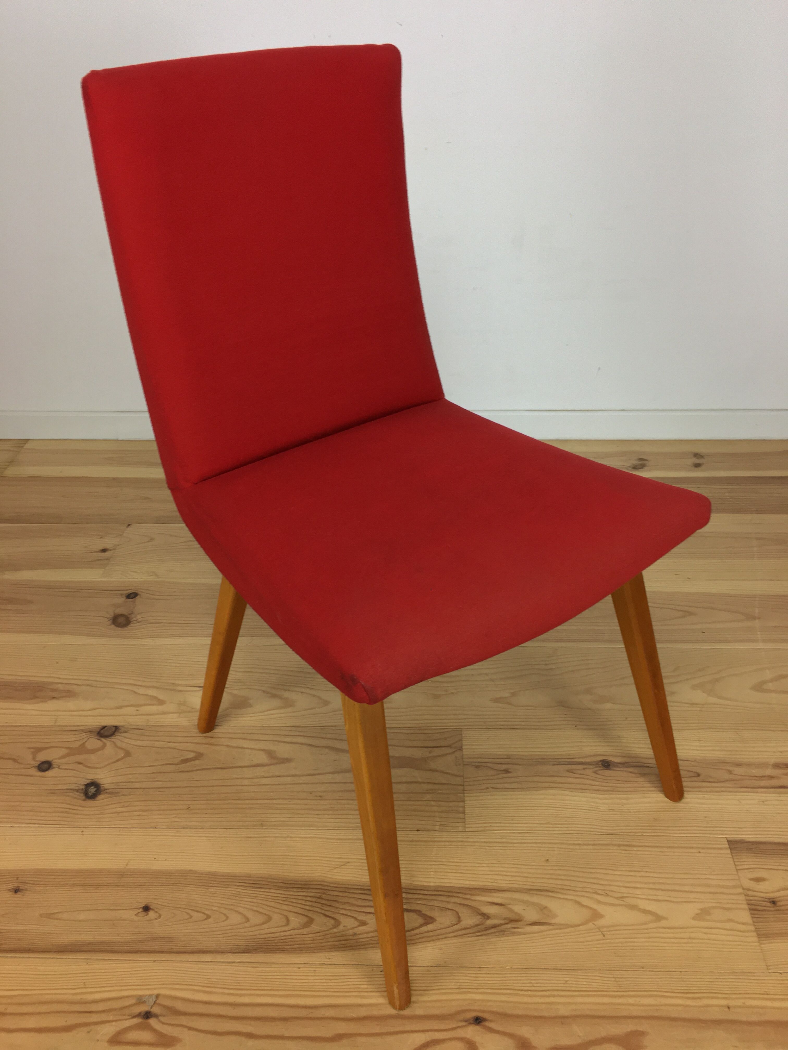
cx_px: 394
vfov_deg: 61.7
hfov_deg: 48.2
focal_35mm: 29
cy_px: 525
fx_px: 880
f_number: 2.2
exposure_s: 1/33
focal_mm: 4.15
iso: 50
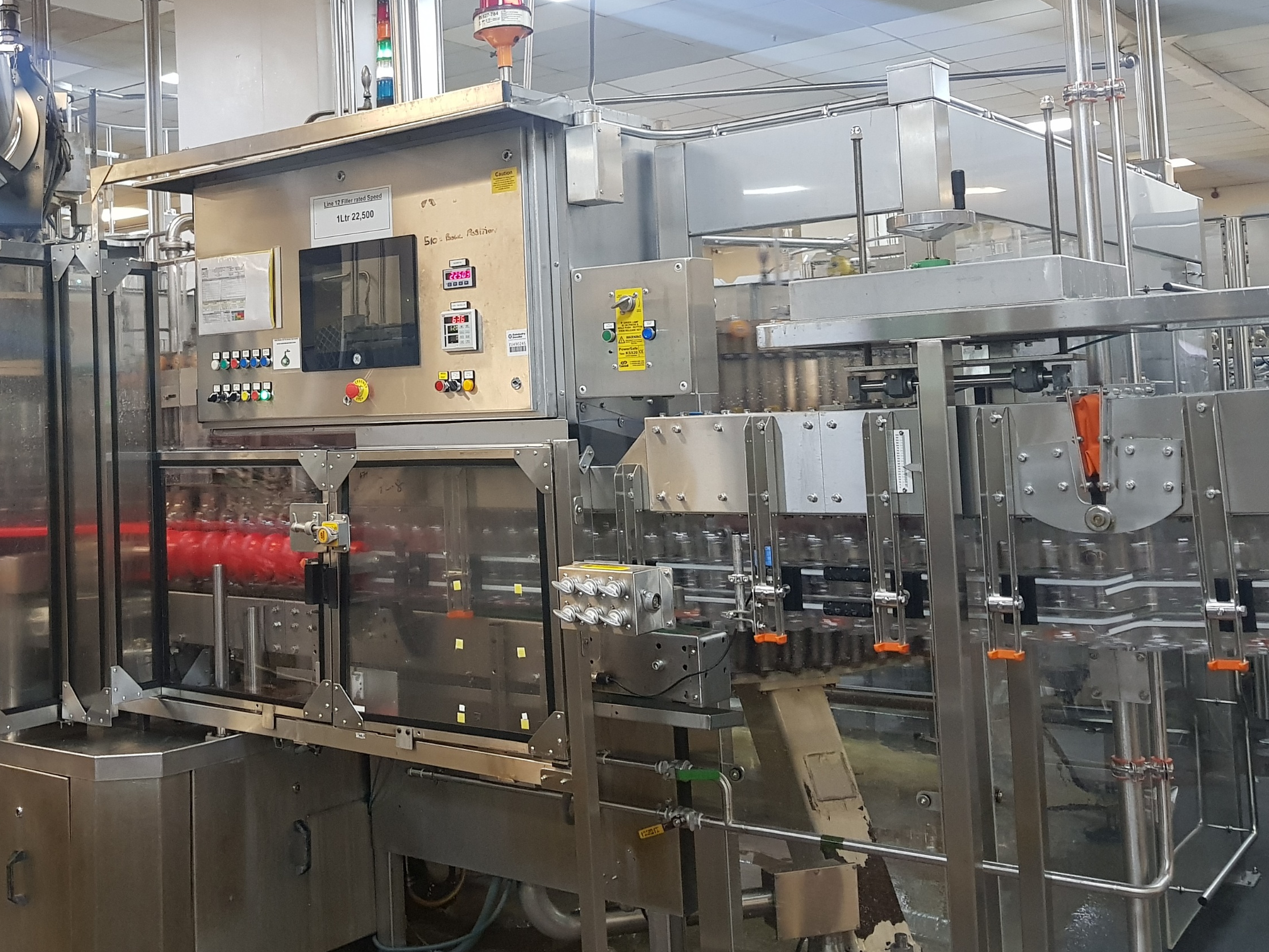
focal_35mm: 38
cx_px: 421
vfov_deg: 37.3
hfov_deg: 48.1
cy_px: 317
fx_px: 1393
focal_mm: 4.3
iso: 250
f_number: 1.7
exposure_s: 1/33
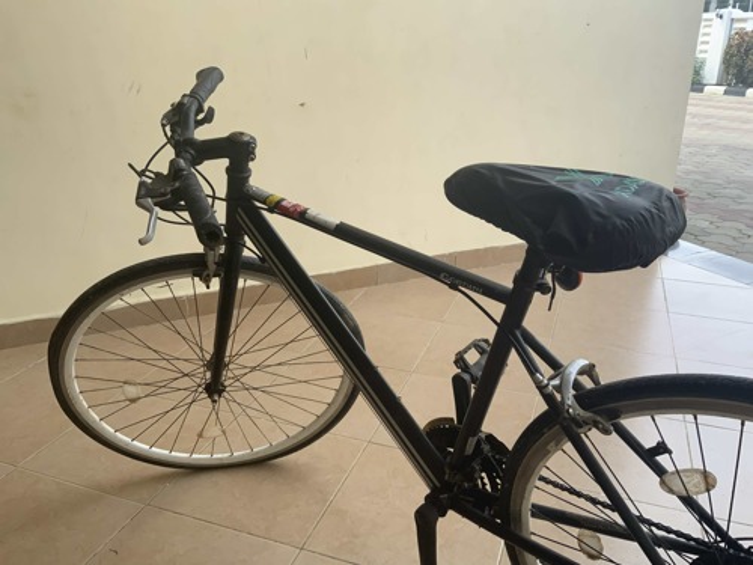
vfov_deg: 48.2
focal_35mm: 29
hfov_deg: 61.7
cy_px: 282
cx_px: 376
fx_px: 631
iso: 16
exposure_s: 1/331
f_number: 1.8
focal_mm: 3
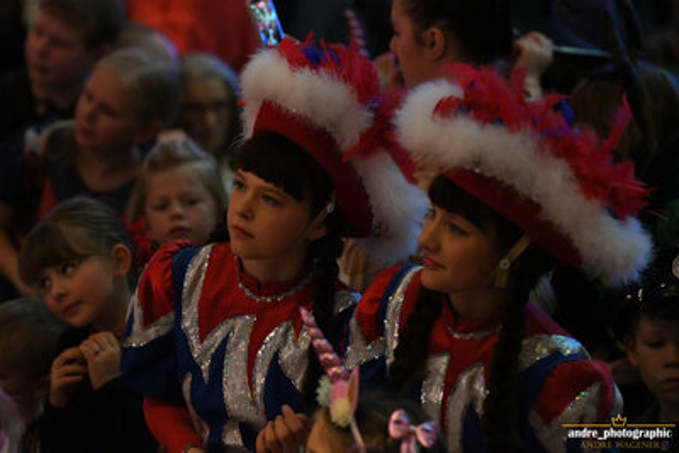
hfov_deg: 8.6
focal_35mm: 240
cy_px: 226
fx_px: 4528
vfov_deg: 5.7
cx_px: 340
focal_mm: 160
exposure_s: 1/500
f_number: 3.2
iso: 12800
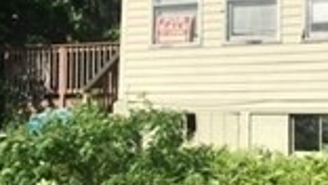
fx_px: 609
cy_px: 82
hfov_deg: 29.7
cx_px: 240
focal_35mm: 70
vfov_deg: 17.3
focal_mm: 4.15
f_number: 2.2
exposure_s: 1/2137
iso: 25
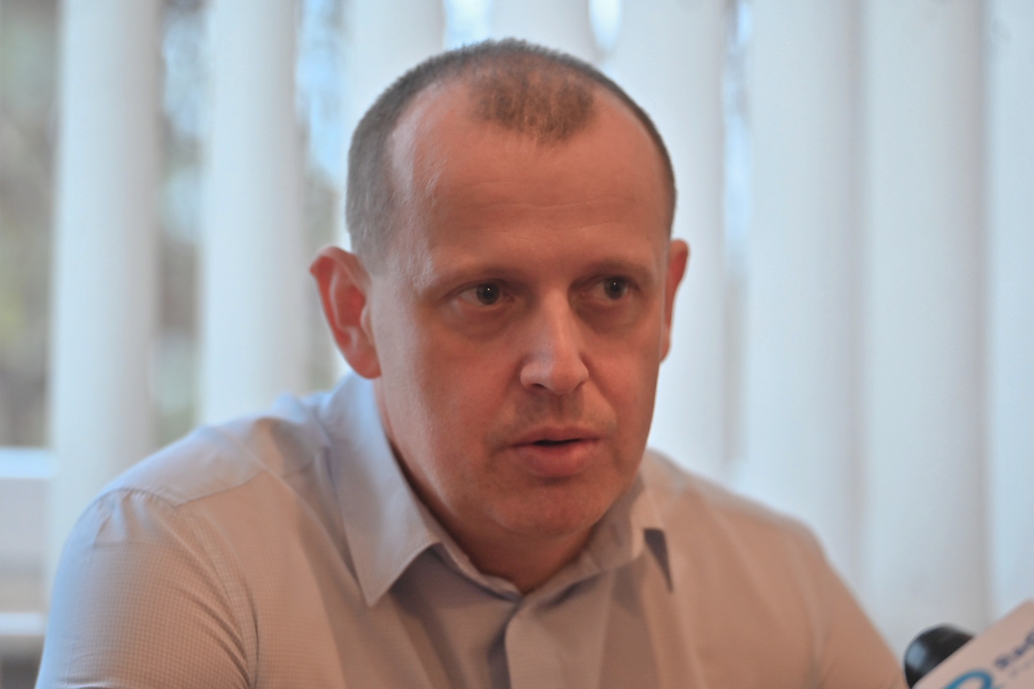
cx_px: 517
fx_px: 3303
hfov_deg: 17.8
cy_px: 344
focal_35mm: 115
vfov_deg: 11.9
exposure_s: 1/400
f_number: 2.8
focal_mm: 115
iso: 1400
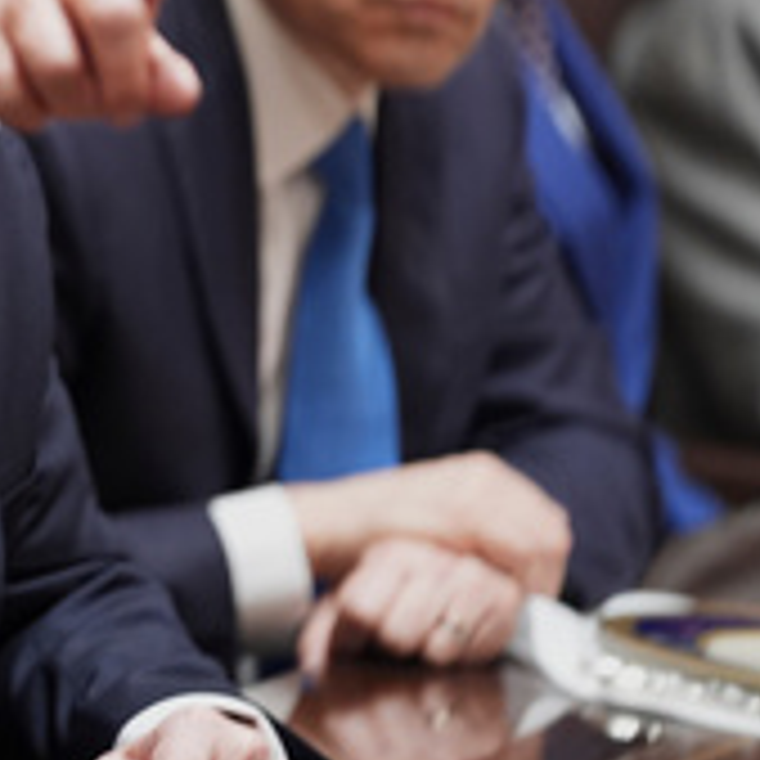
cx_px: -292
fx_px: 10457
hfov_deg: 4.1
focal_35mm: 421
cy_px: 173
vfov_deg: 4.2
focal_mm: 164
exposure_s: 1/100
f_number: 2.8
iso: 2500
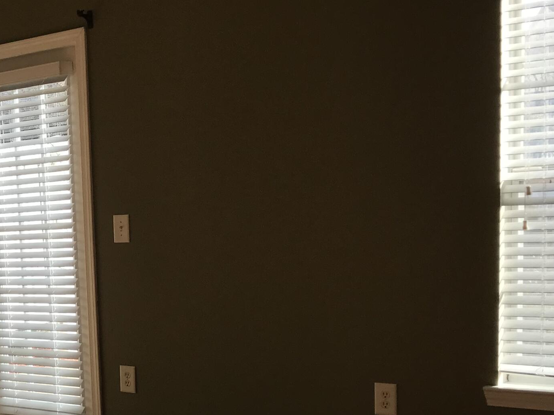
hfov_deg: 28.9
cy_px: 342
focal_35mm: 61
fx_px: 976
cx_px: -41
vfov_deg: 23.6
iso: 20
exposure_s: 1/584
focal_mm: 3.99
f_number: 1.8
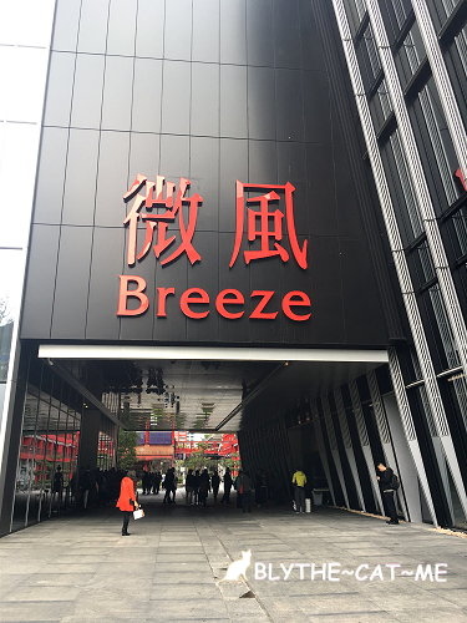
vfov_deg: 61.7
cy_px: 312
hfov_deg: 48.2
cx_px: 234
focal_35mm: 29
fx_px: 522
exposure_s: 1/205
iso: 25
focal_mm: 4.15
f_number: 2.2
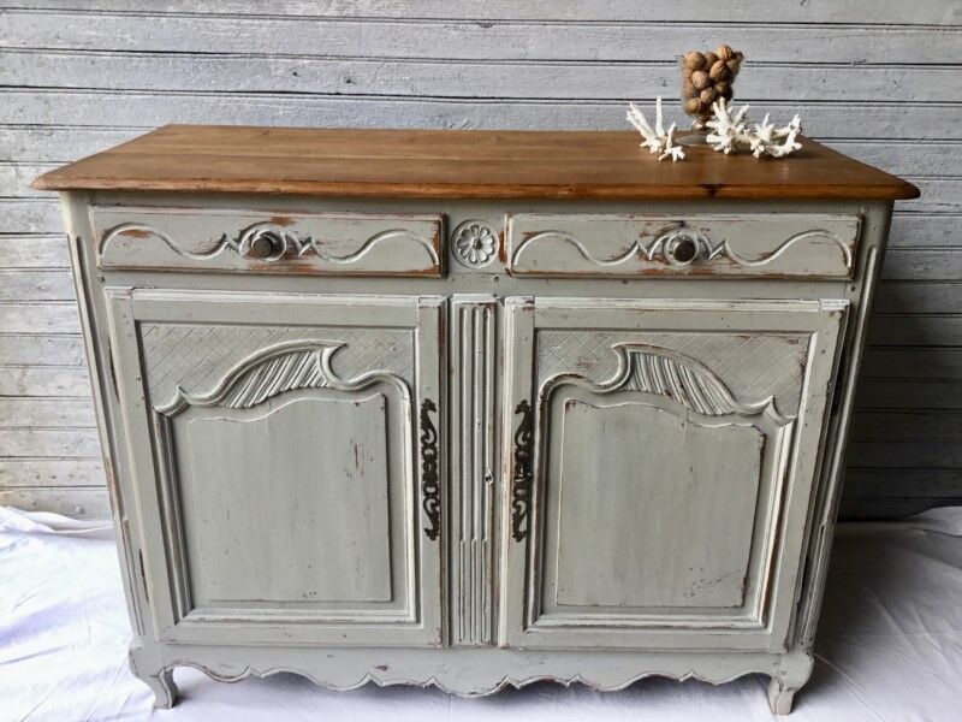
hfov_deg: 58.4
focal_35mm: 31
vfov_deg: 45.4
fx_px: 862
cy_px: 361
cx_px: 481
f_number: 2.4
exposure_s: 1/107
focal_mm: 3.3
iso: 25
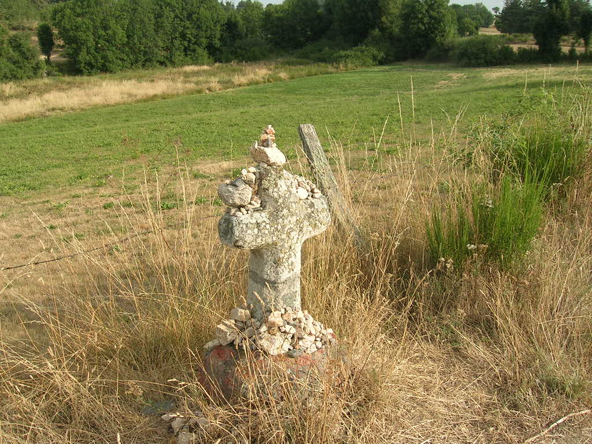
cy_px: 222
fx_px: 599
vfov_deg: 40.7
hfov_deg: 52.6
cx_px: 296
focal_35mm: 35
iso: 50
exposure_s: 1/225
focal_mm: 5.4
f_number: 4.8
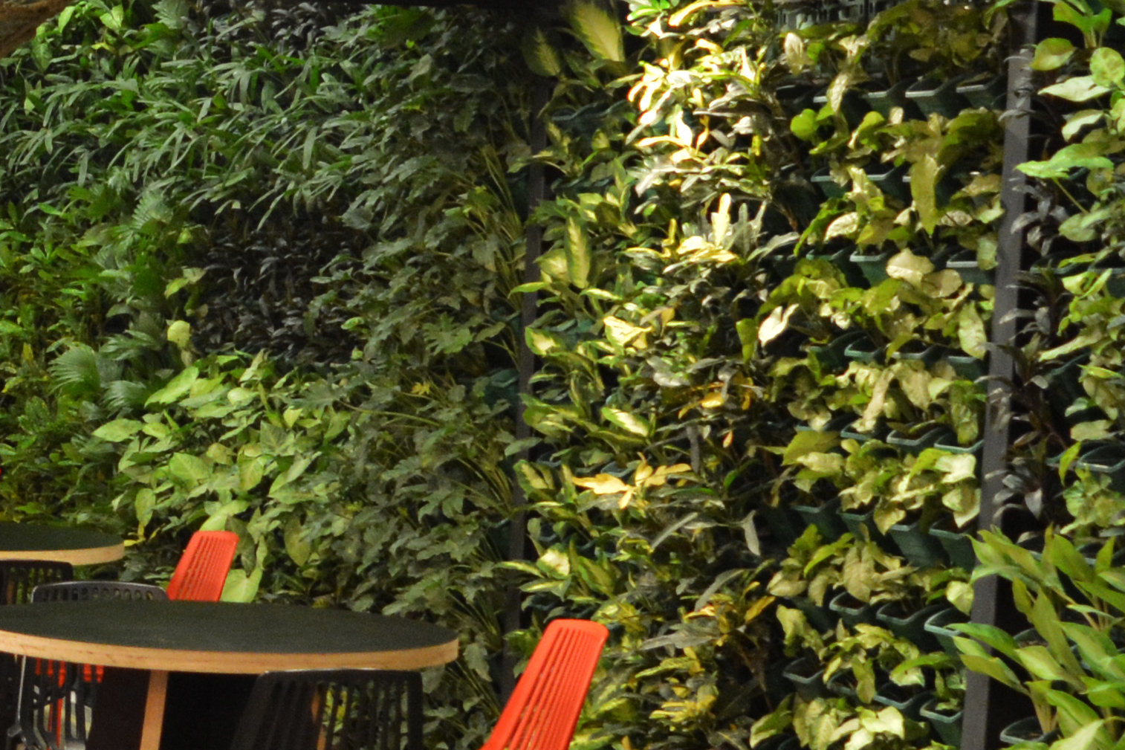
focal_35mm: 107
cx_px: -464
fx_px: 3343
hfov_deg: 17.5
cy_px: 696
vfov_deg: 12.7
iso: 1000
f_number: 3.5
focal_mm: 18
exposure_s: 1/13
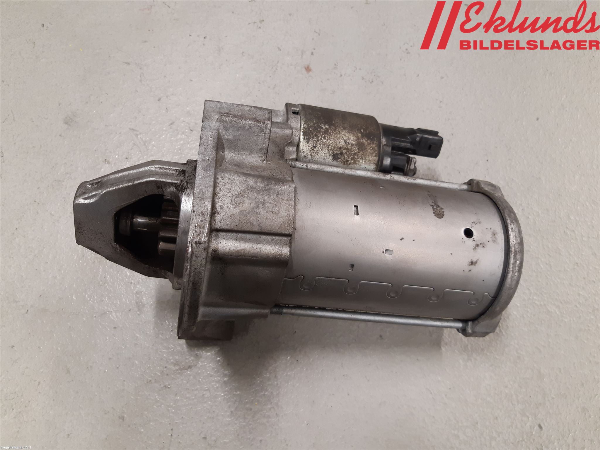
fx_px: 451
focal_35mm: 26
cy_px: 225
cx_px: 300
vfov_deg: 53.1
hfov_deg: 67.3
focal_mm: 3.93
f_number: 1.7
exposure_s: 1/50
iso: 160
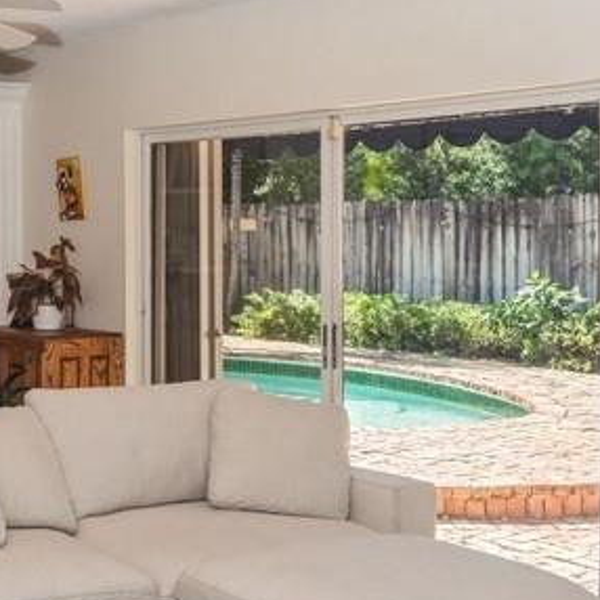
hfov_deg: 22.6
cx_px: -153
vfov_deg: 25.0
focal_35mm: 69
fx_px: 1353
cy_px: 249
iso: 200
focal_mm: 29
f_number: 8
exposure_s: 1/80
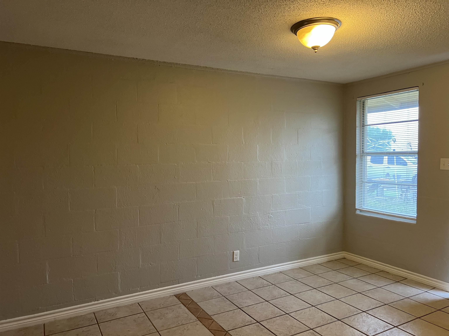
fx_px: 337
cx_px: 224
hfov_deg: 67.3
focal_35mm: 26
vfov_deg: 53.1
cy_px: 168
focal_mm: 5.7
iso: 250
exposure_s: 1/60
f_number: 1.5
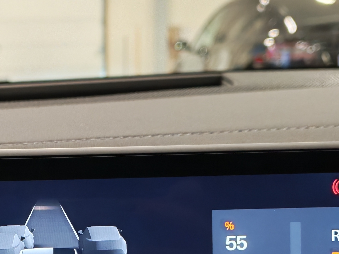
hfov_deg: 24.1
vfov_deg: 18.1
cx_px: 42
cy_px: 263
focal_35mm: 79
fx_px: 774
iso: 762
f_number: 1.9
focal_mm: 6.12
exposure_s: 1/100
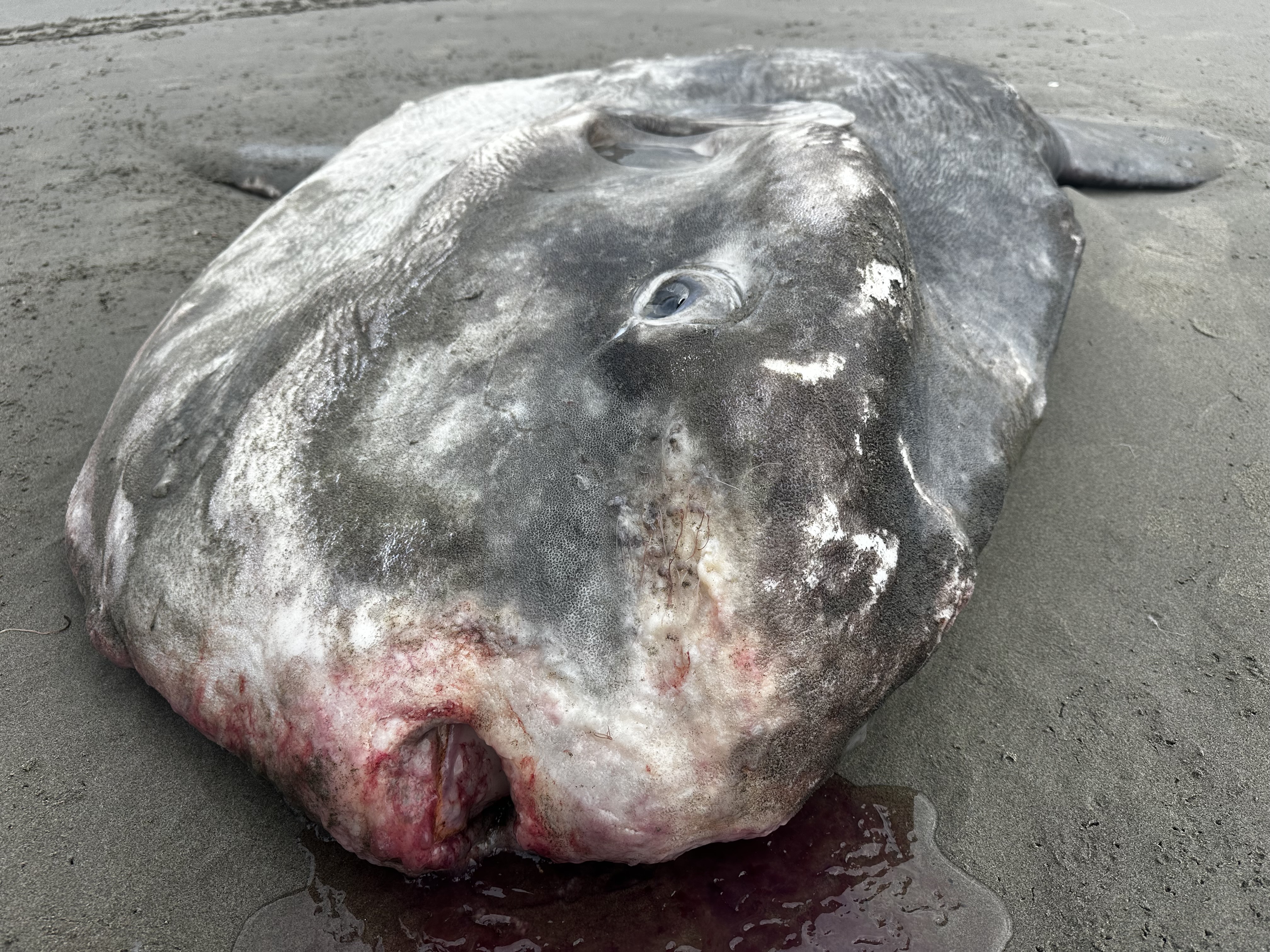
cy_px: 476
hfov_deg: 71.6
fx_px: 881
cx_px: 635
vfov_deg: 56.8
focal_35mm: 24
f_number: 1.78
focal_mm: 6.86
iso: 80
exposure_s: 1/3058
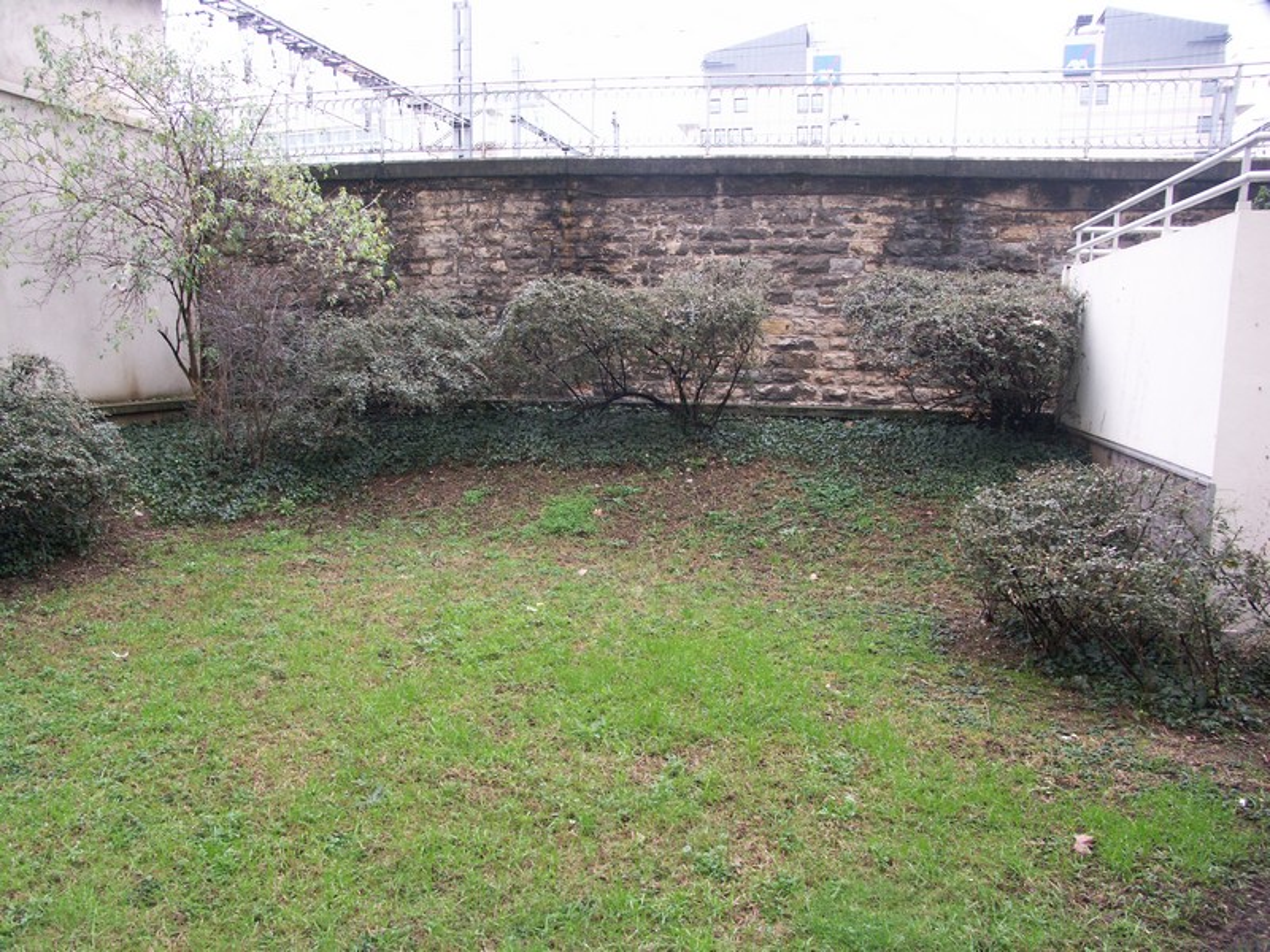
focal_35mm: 28
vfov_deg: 49.7
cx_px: 635
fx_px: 1027
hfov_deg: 63.4
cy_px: 476
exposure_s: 1/30
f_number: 2.8
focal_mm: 7.2
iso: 100
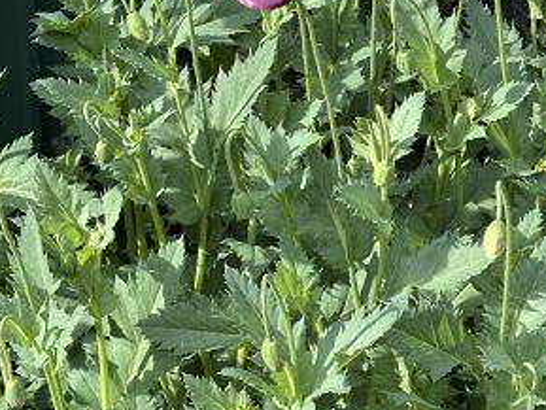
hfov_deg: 12.3
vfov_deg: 9.2
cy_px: 8
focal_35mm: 160
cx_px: 261
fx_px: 2525
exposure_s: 1/99
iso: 40
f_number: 2.8
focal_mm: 9
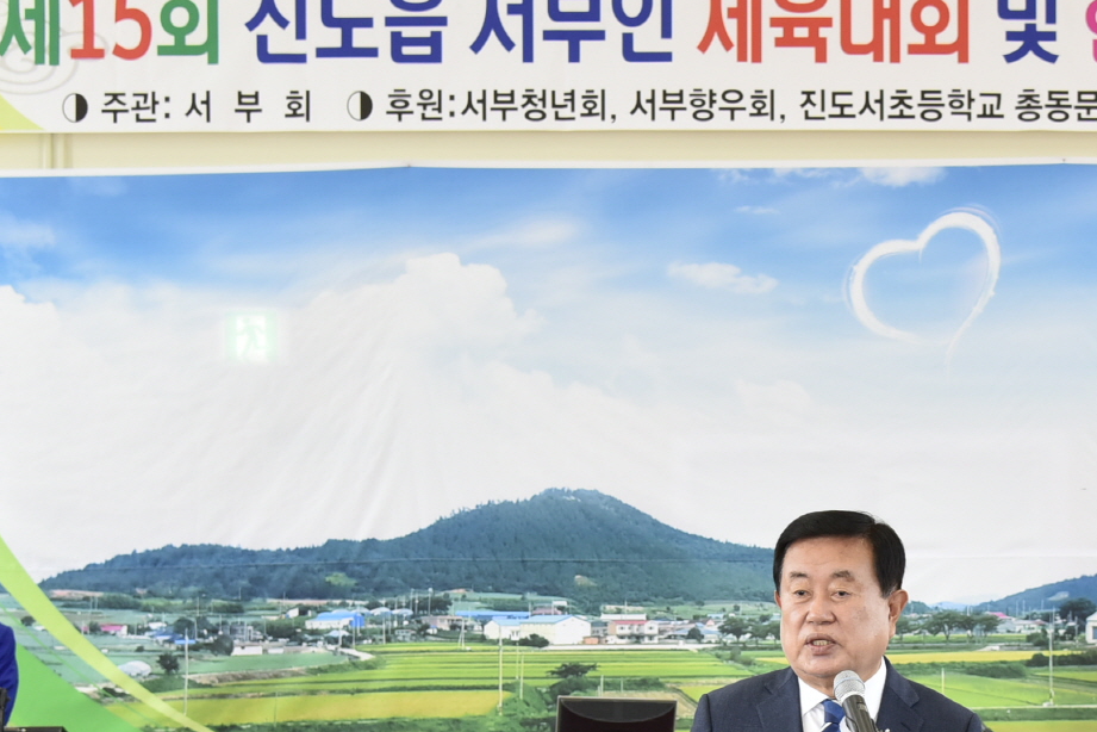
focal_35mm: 73
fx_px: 2224
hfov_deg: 27.5
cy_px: 696
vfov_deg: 18.3
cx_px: 755
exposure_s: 1/125
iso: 640
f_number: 4.5
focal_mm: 32
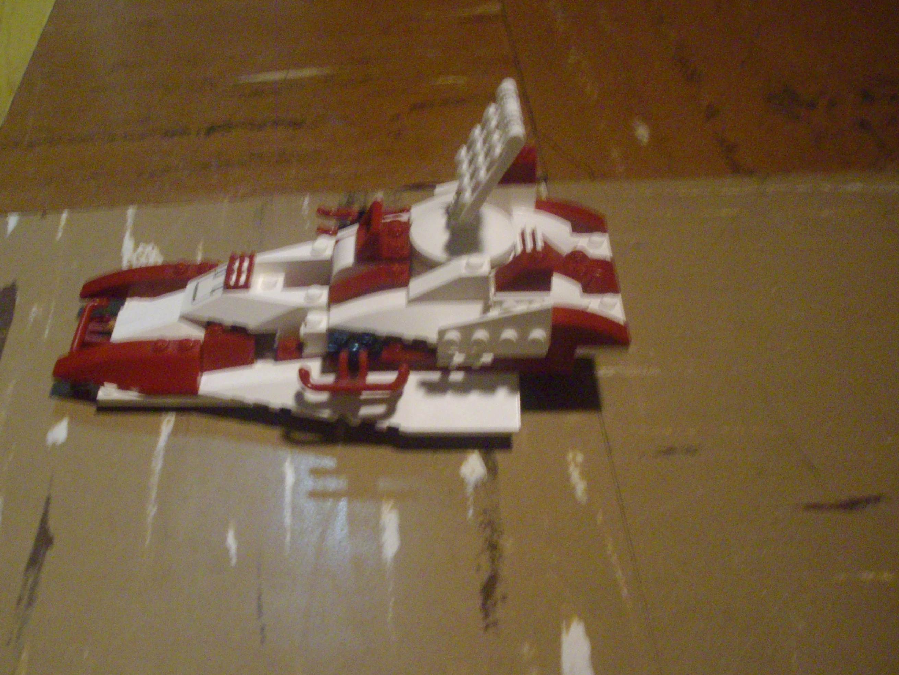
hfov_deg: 41.0
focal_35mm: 46
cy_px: 390
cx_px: 357
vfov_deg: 31.5
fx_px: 1195
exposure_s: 1/6
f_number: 2.8
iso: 400
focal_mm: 6.2
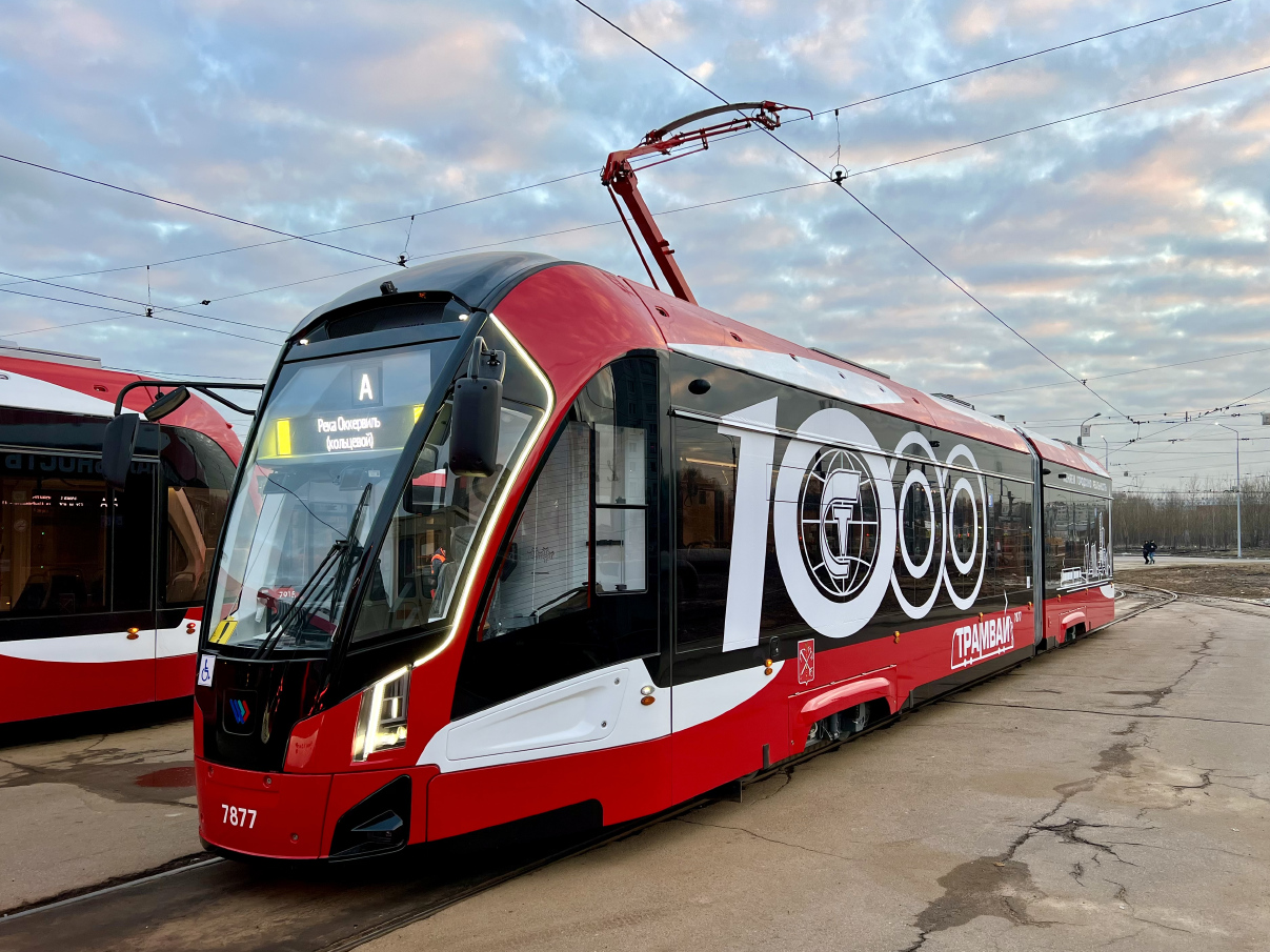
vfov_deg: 49.7
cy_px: 503
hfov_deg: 63.4
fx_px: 1027
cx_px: 667
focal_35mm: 28
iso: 50
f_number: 1.5
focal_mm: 5.7
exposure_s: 1/227
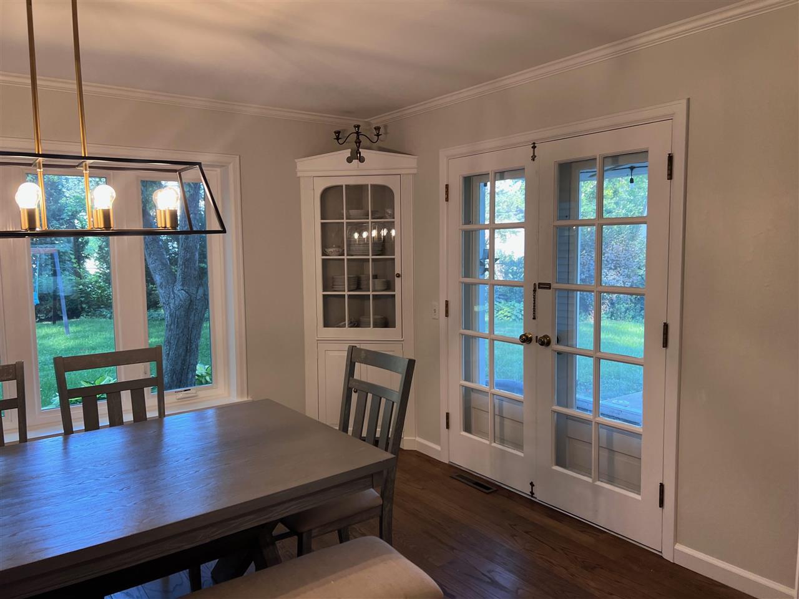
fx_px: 600
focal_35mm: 26
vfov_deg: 53.1
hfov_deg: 67.3
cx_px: 400
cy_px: 300
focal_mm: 5.7
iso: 80
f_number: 1.5
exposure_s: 1/120
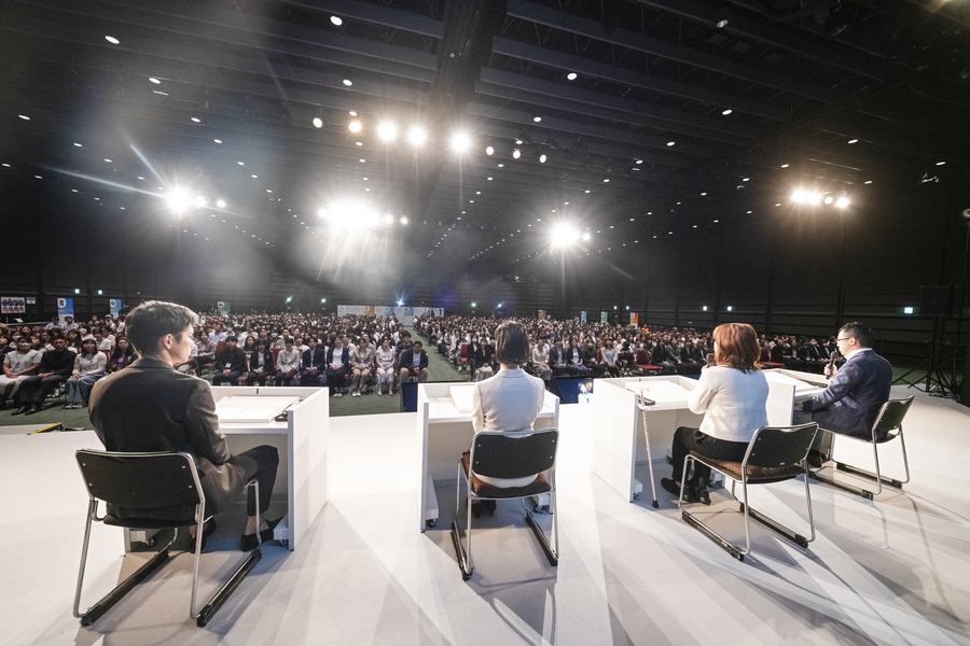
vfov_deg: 90.0
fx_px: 323
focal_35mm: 12
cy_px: 323
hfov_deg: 112.6
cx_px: 485
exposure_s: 1/160
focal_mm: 12
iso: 3200
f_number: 4
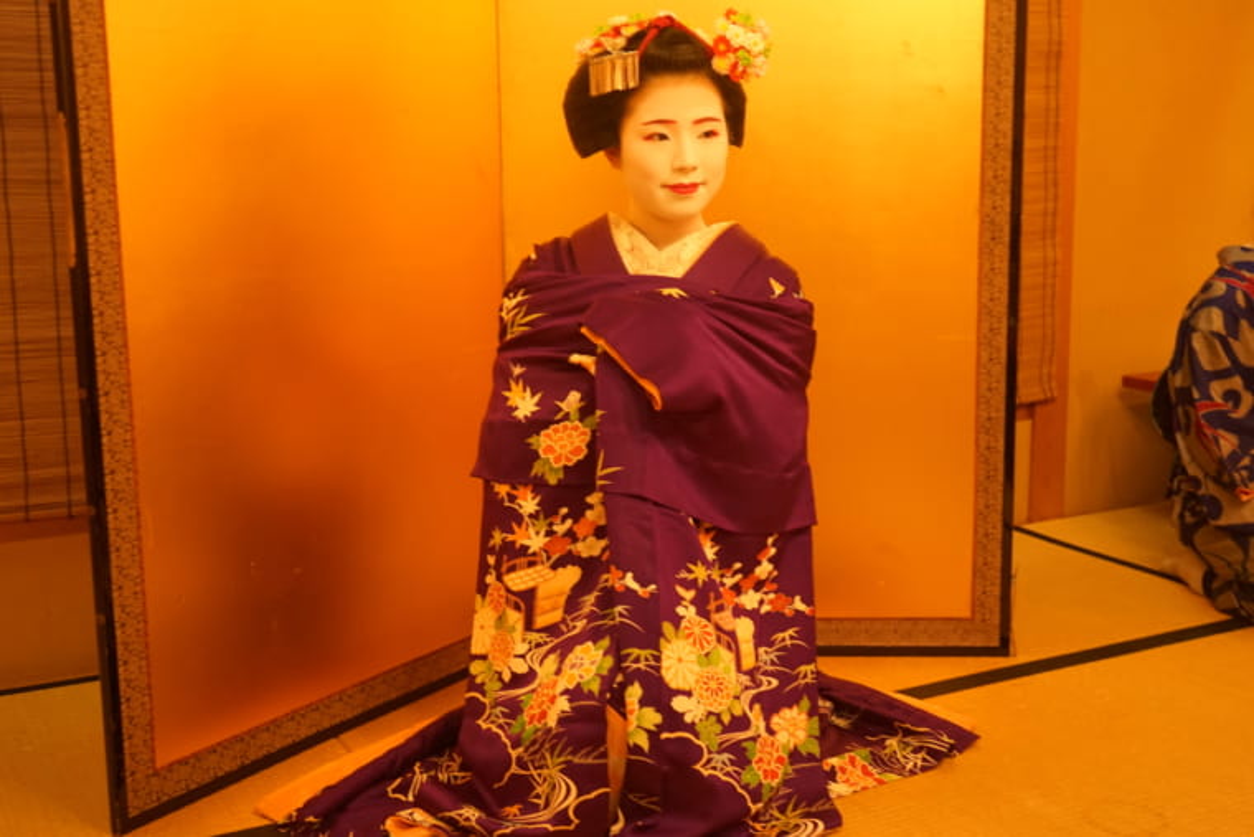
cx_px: 627
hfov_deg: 46.4
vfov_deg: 31.9
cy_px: 418
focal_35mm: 42
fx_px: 1463
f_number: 4.5
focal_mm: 42
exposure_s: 1/20
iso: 2000
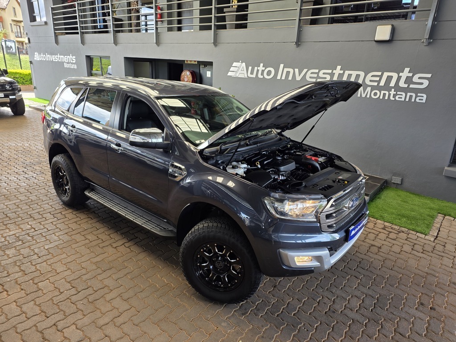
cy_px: 171
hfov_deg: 73.9
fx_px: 303
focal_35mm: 23
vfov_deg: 58.9
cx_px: 228
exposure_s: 1/180
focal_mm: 6.25
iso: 64
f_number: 1.7
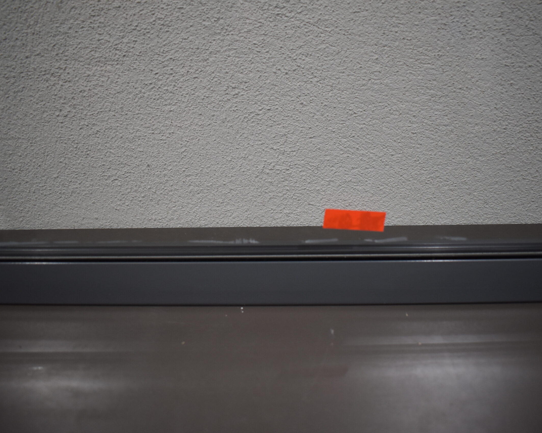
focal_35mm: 34
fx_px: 545
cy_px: 216
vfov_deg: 43.4
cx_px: 290
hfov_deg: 52.8
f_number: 3.5
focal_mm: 20
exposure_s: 1/250
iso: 640
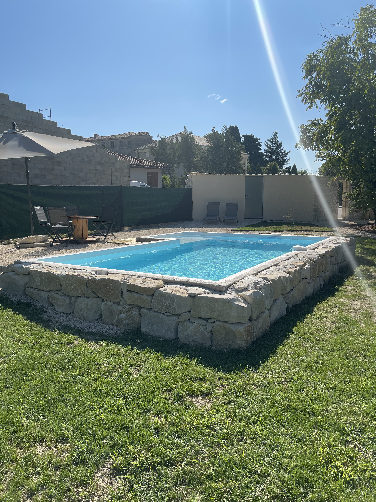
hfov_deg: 54.9
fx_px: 362
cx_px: 188
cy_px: 251
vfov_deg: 69.4
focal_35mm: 25
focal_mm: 5.1
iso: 32
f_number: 1.6
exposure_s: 1/5917
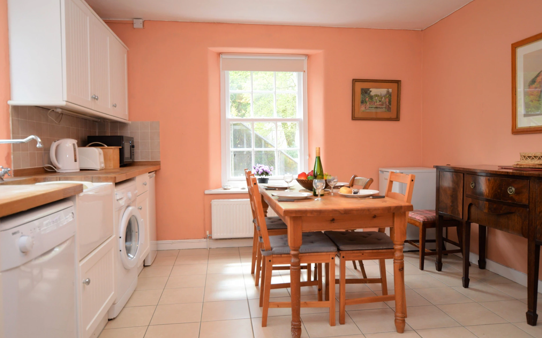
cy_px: 165
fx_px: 392
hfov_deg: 69.3
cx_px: 276
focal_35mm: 27
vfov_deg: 46.8
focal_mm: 17
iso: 400
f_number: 4.5
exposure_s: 1/80
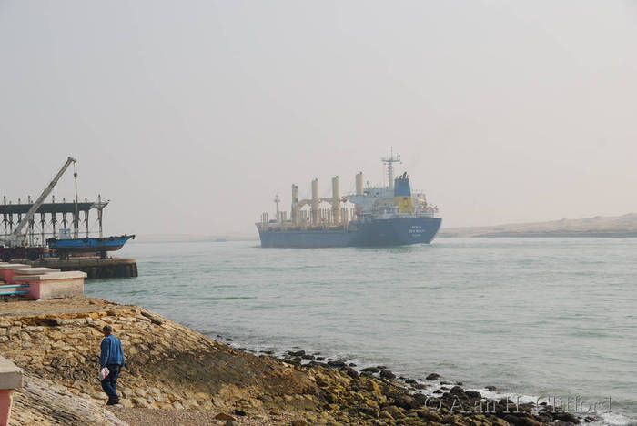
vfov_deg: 16.6
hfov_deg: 24.6
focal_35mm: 82
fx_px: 1461
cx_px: 318
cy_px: 213
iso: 100
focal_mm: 55
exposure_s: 1/320
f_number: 9
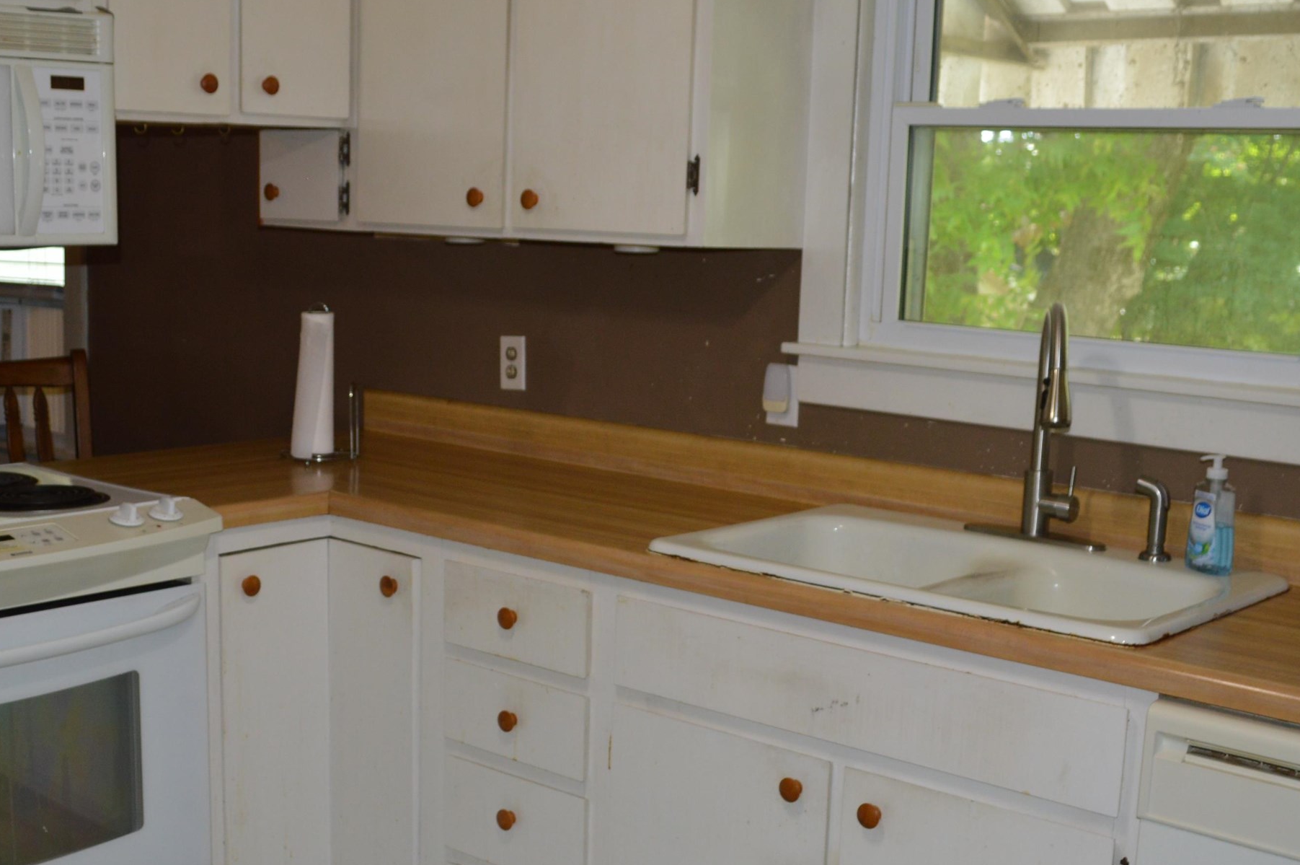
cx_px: 602
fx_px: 1660
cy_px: 531
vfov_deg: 29.1
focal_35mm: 46
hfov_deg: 42.7
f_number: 3.5
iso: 400
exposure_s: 1/60
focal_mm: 18
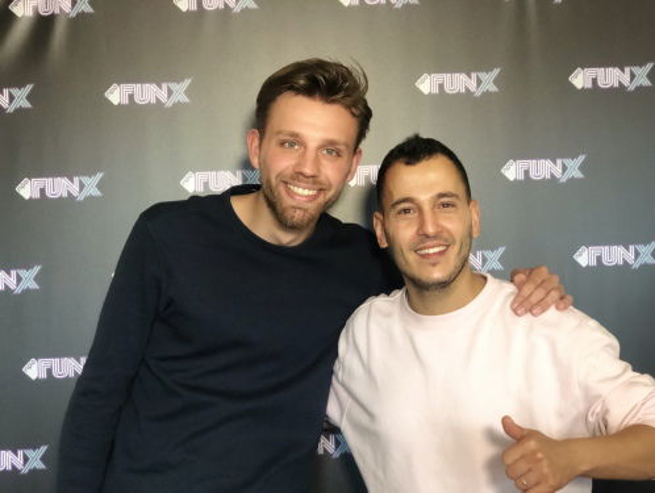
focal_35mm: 57
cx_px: 328
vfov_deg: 25.7
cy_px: 246
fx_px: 1080
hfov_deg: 33.7
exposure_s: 1/30
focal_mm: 6.6
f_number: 2.8
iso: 500
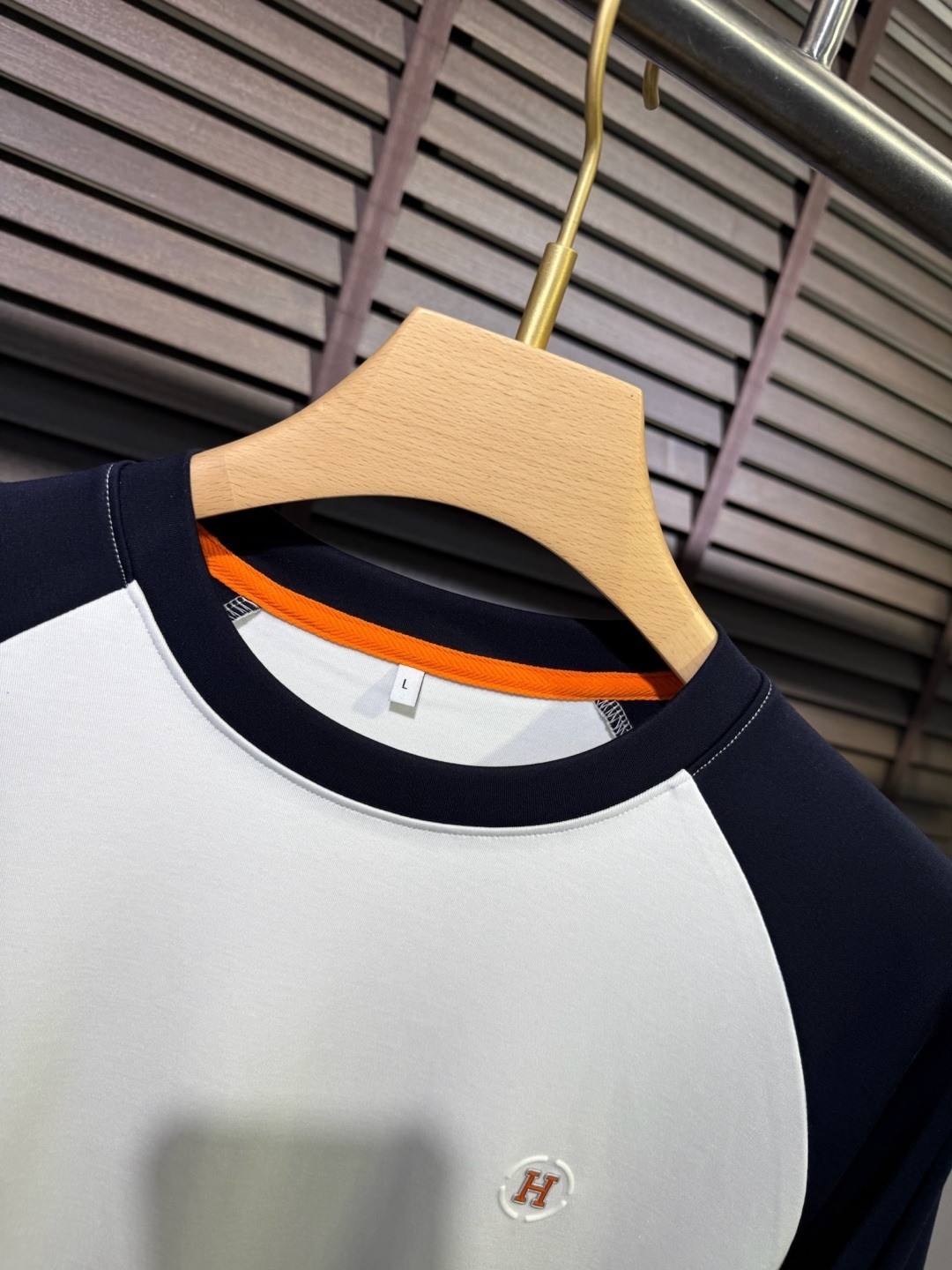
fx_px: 880
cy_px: 635
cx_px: 476
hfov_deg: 56.8
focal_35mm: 24
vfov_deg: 71.6
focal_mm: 6.76
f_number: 1.78
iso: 64
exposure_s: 1/232
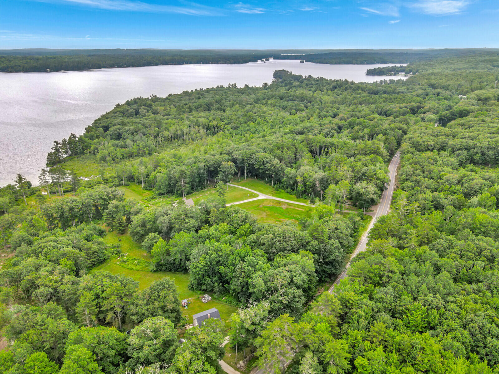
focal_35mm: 24
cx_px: 250
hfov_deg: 71.6
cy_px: 187
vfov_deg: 56.8
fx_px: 346
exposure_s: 1/200
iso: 200
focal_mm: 4.5
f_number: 2.8
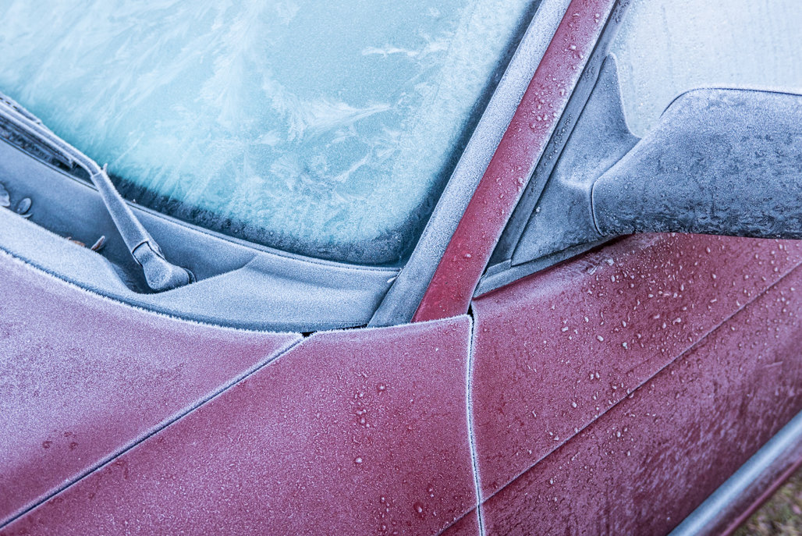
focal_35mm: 38
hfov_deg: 50.7
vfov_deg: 35.1
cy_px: 268
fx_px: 847
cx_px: 401
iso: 200
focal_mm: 17.2
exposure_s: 1/125
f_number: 2.4
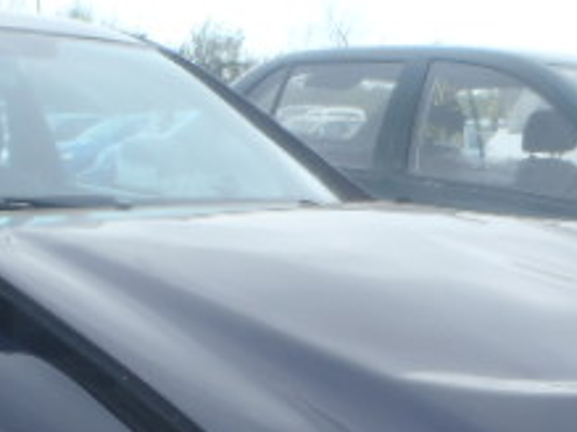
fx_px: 1366
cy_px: 527
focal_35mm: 82
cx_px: 161
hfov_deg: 23.7
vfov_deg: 17.1
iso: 80
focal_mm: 5
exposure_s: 1/125
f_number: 4.5
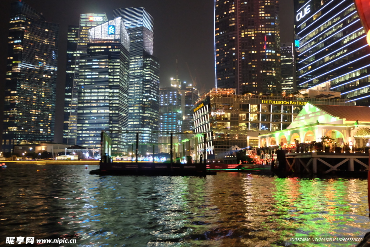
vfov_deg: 37.9
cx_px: 185
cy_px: 124
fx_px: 360
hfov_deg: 54.4
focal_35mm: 35
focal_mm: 23.2
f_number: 4.2
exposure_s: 1/7.5
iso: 3200
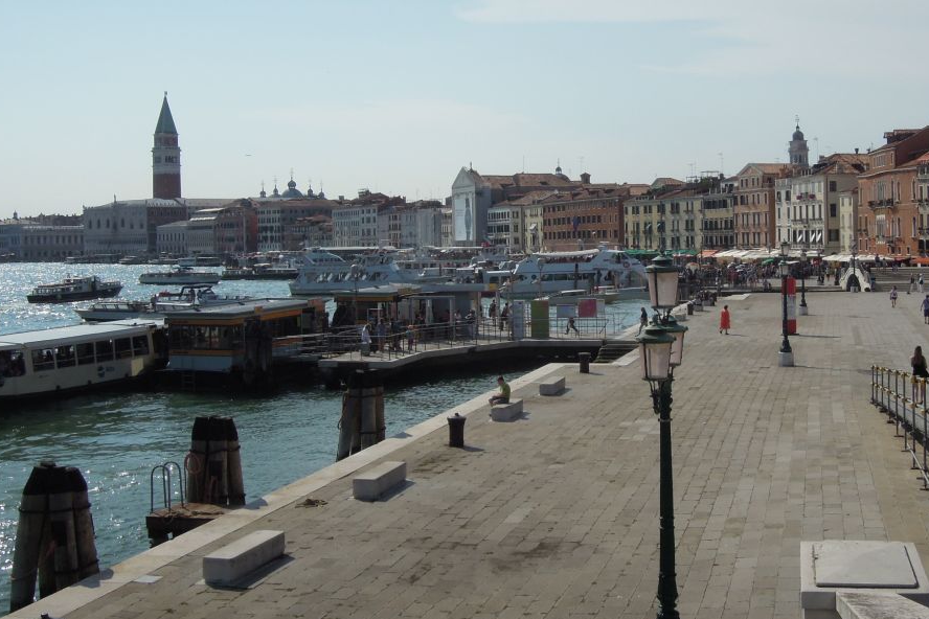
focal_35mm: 54
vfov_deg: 25.0
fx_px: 1393
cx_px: 523
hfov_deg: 36.8
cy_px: 267
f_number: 5.6
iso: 160
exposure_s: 1/1600
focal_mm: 8.1
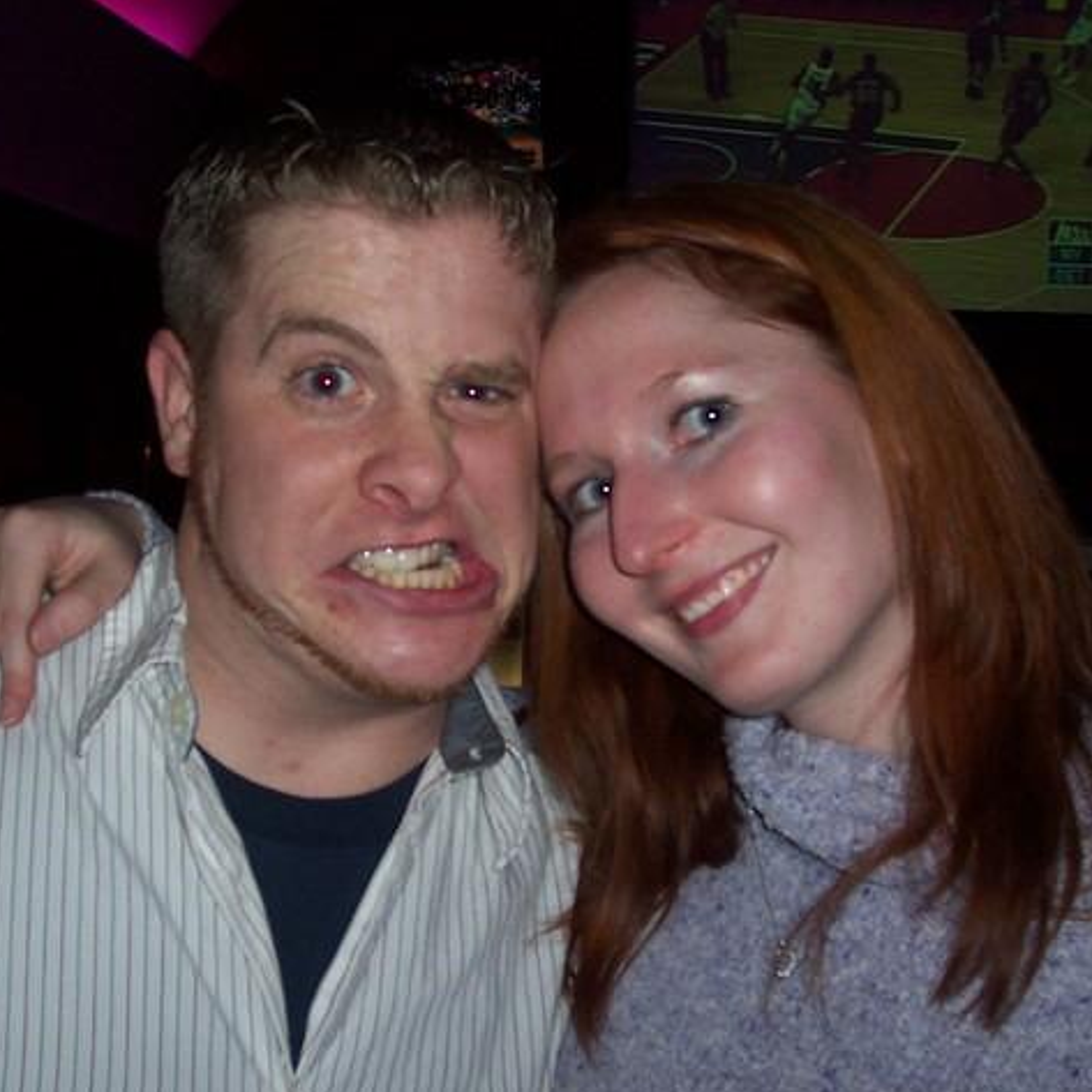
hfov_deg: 31.1
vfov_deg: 31.1
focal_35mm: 55
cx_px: 503
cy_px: 552
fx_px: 1963
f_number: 3
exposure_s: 1/60
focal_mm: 7
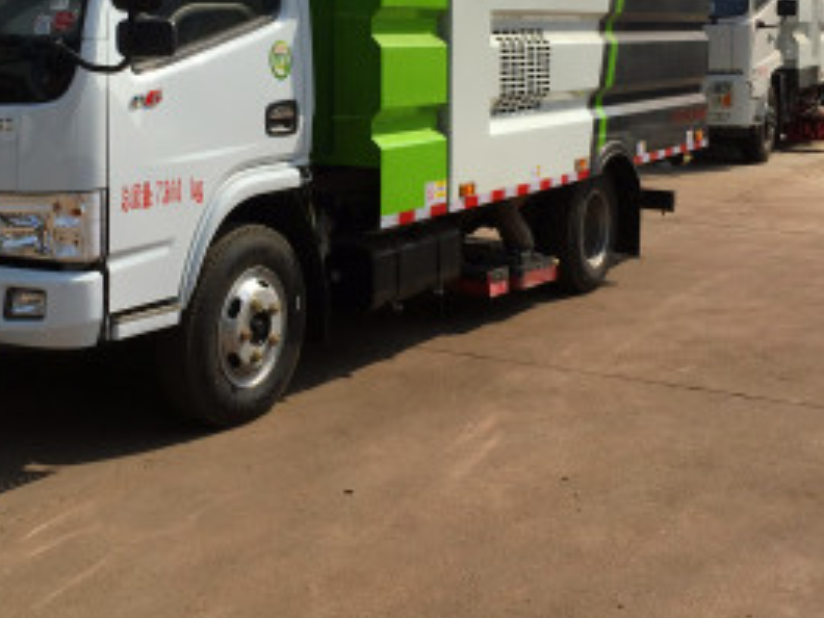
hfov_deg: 34.7
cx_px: 287
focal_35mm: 55
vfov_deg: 26.0
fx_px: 1309
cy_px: 101
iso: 25
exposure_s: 1/2564
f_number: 2.2
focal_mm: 4.15
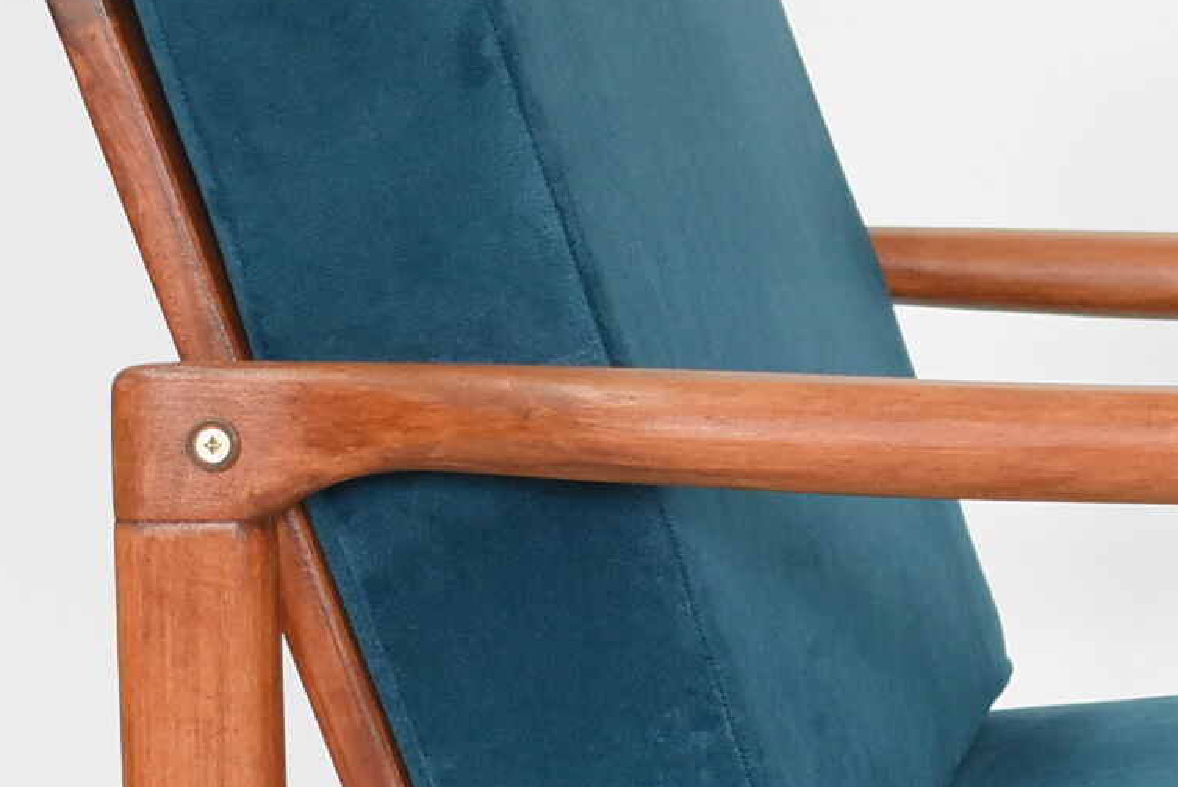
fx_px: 5271
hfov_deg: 12.5
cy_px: 779
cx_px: 1283
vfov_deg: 8.5
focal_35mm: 161
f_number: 4
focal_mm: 27
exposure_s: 1/60
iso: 1250
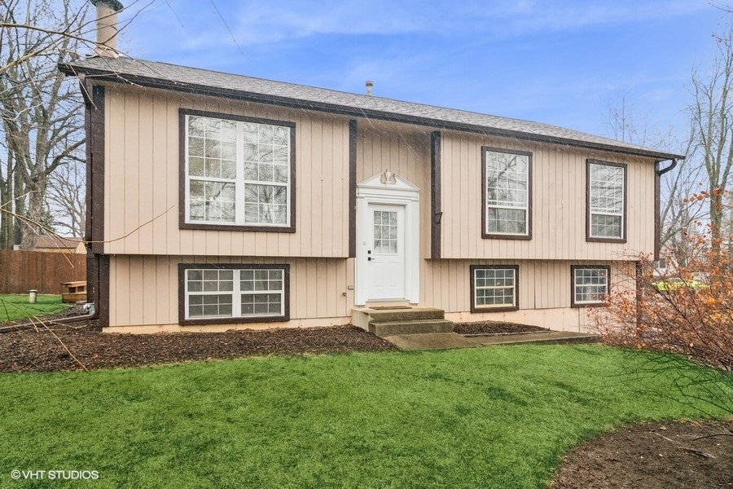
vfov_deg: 64.6
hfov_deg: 86.9
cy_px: 244
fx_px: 387
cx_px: 366
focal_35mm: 19
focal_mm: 13
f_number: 8
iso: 200
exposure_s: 1/40
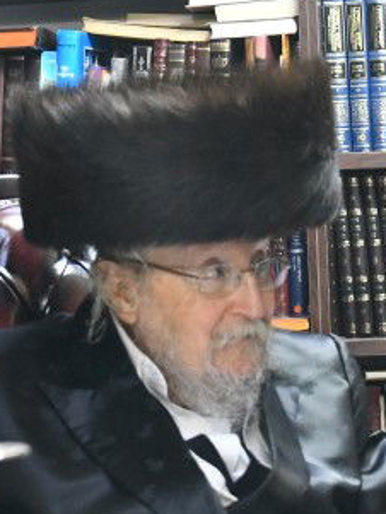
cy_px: 196
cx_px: 196
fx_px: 2407
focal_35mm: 162
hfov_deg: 9.2
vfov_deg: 12.2
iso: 4000
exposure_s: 1/50
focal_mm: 44
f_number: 5
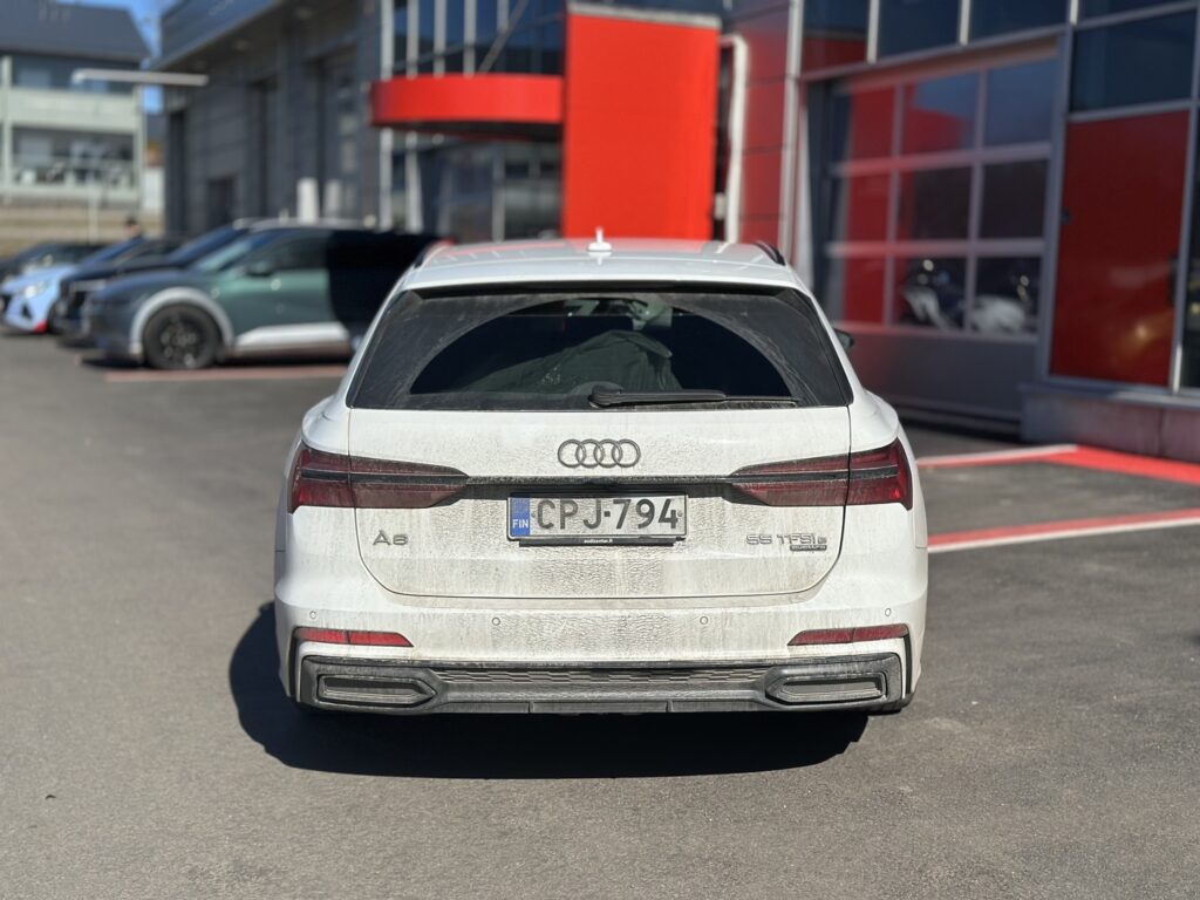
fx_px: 1664
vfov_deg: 30.3
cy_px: 450
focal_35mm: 48
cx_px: 600
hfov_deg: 39.7
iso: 80
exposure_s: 1/18868
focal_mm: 6.86
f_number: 1.78
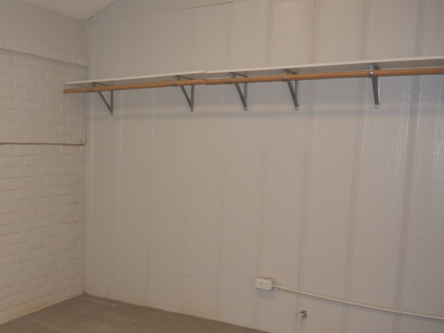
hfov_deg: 48.7
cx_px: 125
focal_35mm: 37
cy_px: 193
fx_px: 475
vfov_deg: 38.6
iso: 200
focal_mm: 12
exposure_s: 1/60
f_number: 2.8
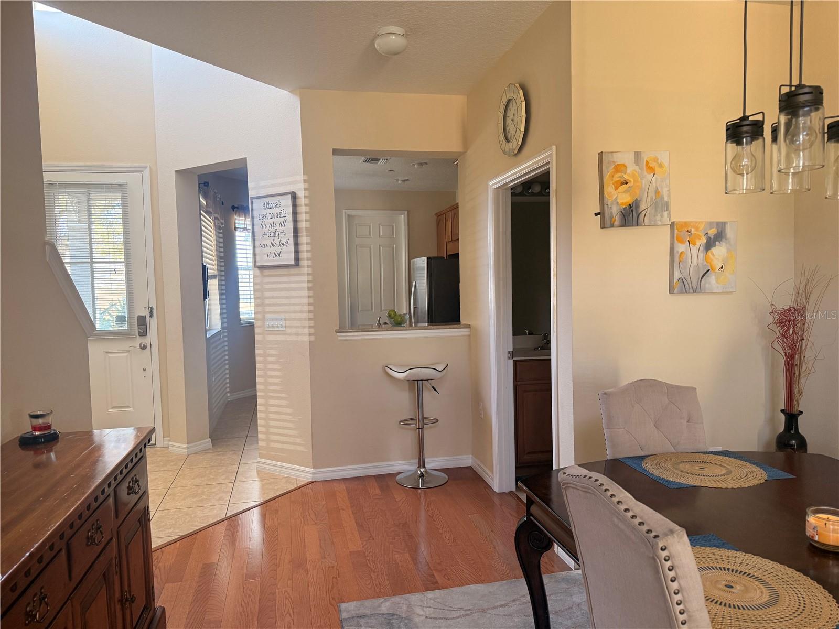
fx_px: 582
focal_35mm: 24
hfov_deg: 71.6
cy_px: 314
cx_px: 420
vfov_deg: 56.8
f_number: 1.78
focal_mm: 6.76
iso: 200
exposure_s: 1/74
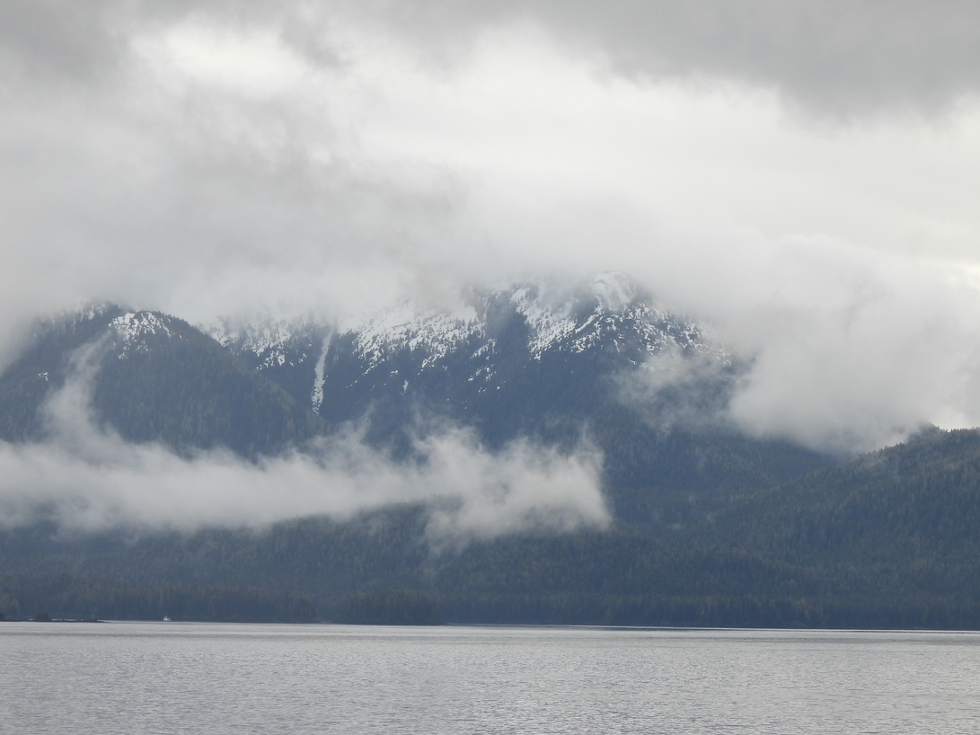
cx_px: 526
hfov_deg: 9.1
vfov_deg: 6.8
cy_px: 316
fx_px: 6143
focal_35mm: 217
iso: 100
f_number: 4.5
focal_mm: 33
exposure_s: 1/250
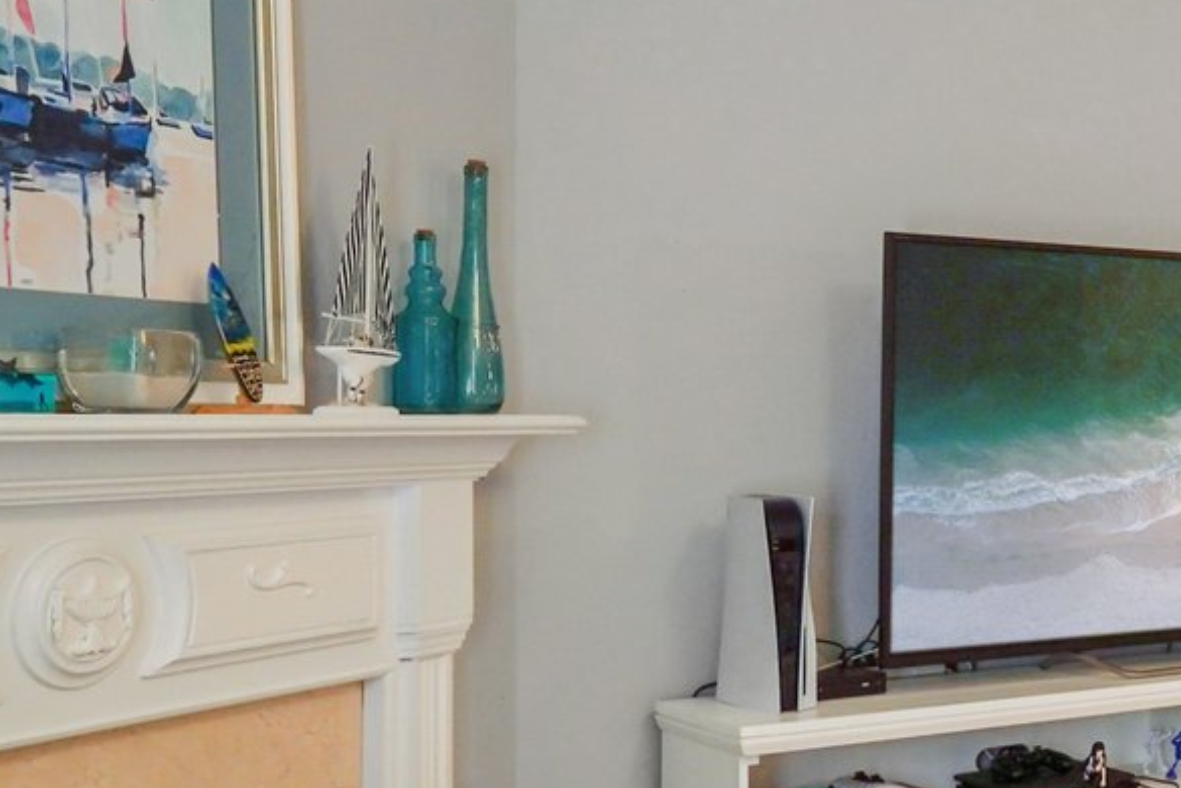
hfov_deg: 26.0
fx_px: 1837
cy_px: 379
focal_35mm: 56
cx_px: 1781
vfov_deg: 24.2
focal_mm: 16
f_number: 8
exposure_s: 1/8
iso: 400
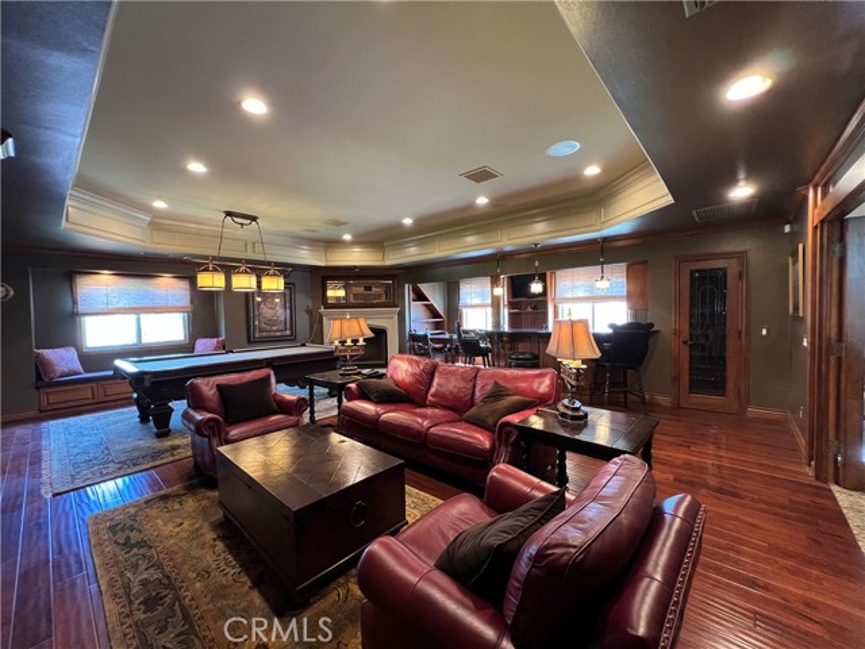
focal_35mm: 13
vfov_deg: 89.9
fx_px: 325
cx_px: 432
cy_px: 324
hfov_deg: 106.2
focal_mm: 1.57
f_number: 1.8
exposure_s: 1/60
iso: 500
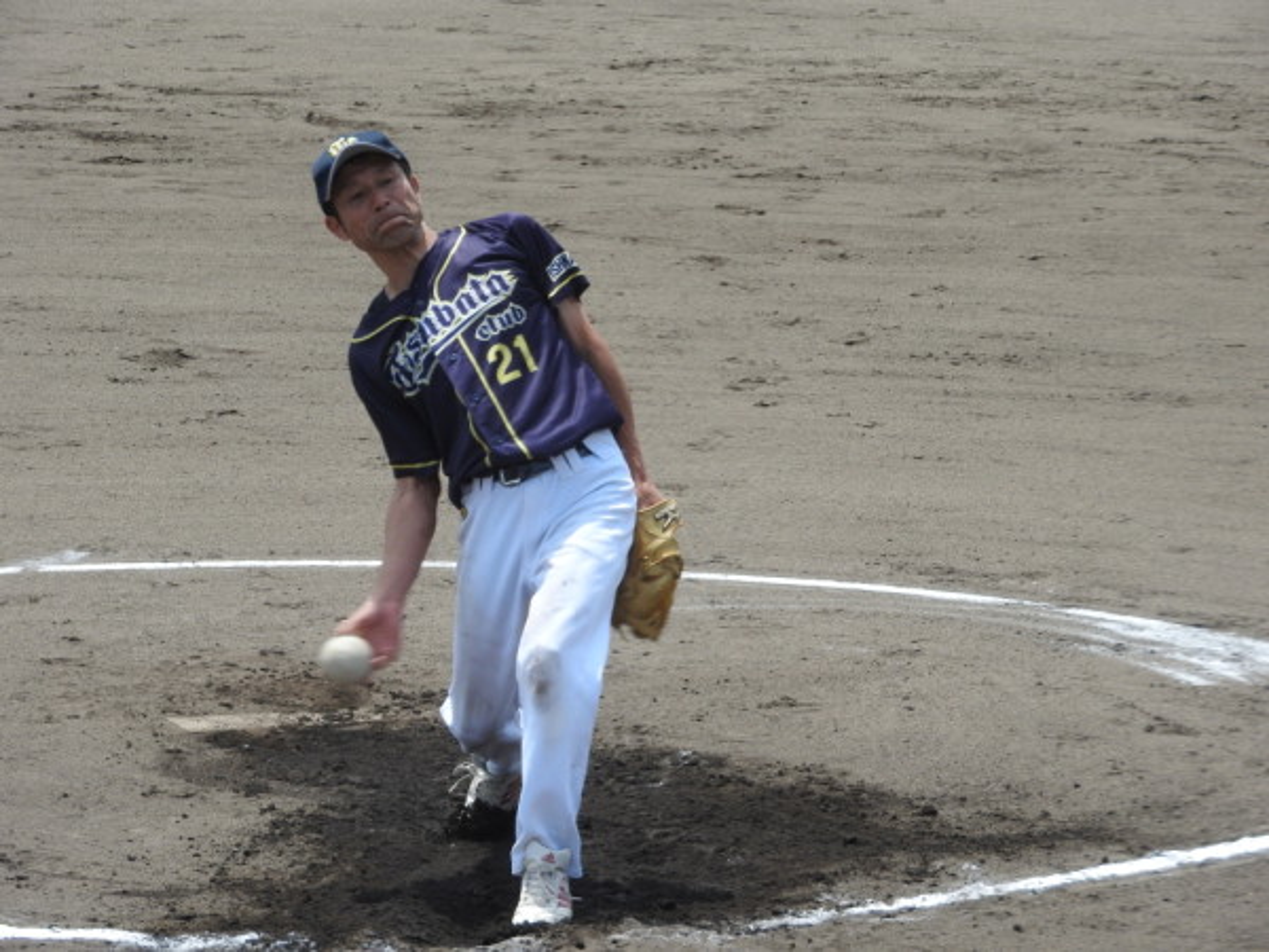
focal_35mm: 270
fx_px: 9898
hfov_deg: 7.3
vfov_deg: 5.5
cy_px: 476
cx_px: 634
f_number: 5.5
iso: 100
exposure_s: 1/400
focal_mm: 48.4
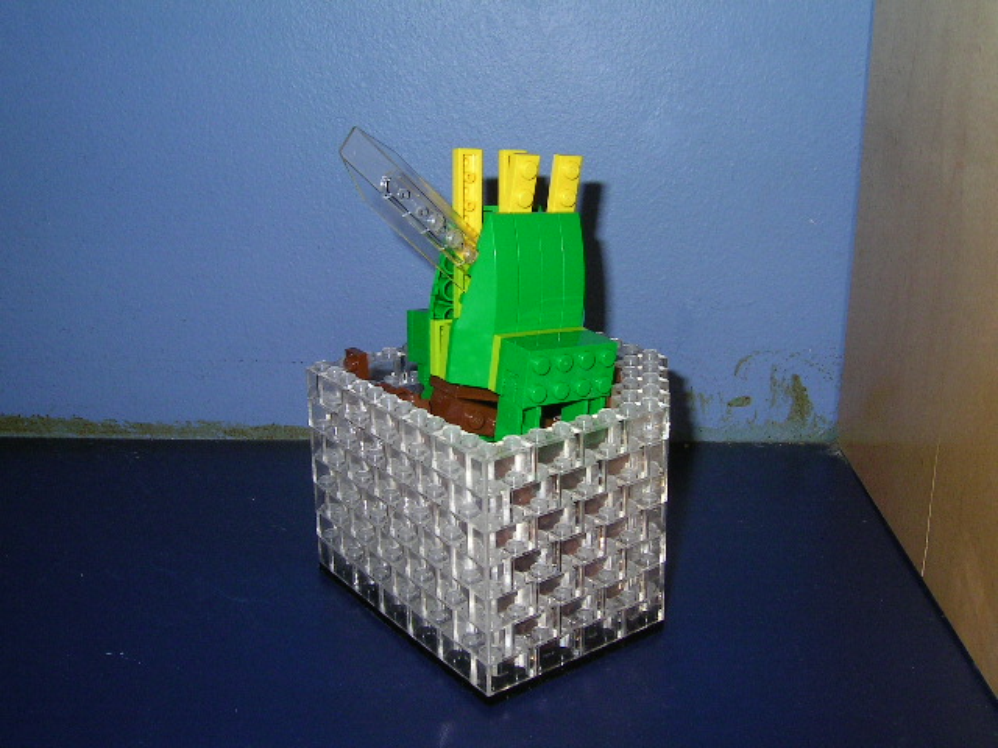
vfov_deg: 39.7
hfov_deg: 51.4
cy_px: 374
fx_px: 1038
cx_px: 499
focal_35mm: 36
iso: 100
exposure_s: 1/30
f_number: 4.8
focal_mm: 5.6
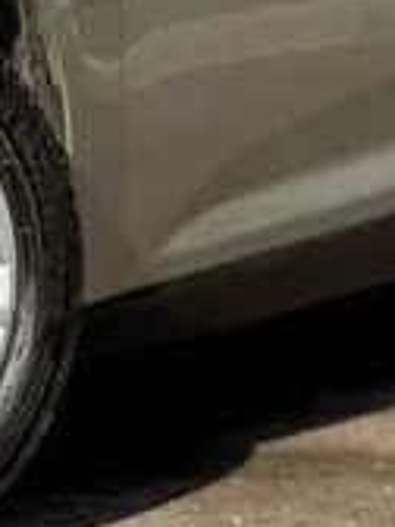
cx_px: -370
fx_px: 9296
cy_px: -31
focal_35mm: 611
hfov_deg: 2.4
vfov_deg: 3.2
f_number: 2.8
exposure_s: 1/413
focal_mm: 9
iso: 25
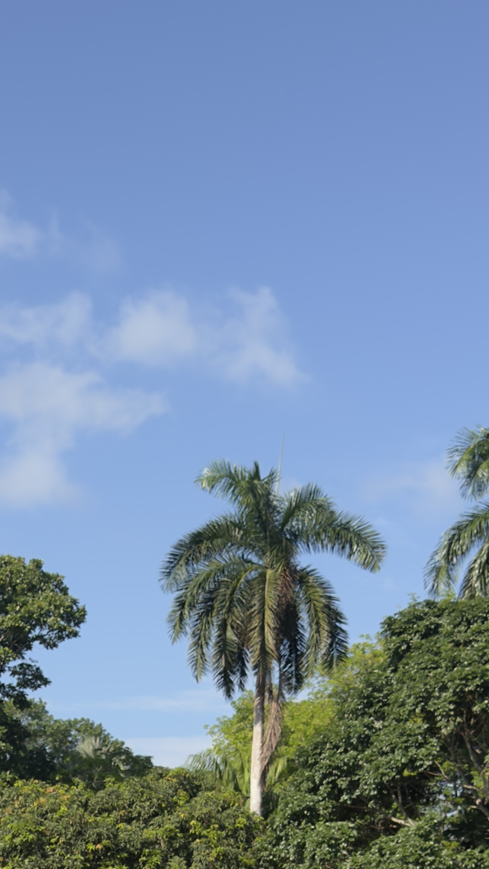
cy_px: 1049
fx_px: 1821
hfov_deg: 15.0
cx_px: -27
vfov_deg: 24.3
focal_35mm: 79
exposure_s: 1/2915
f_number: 1.78
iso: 64
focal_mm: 6.76
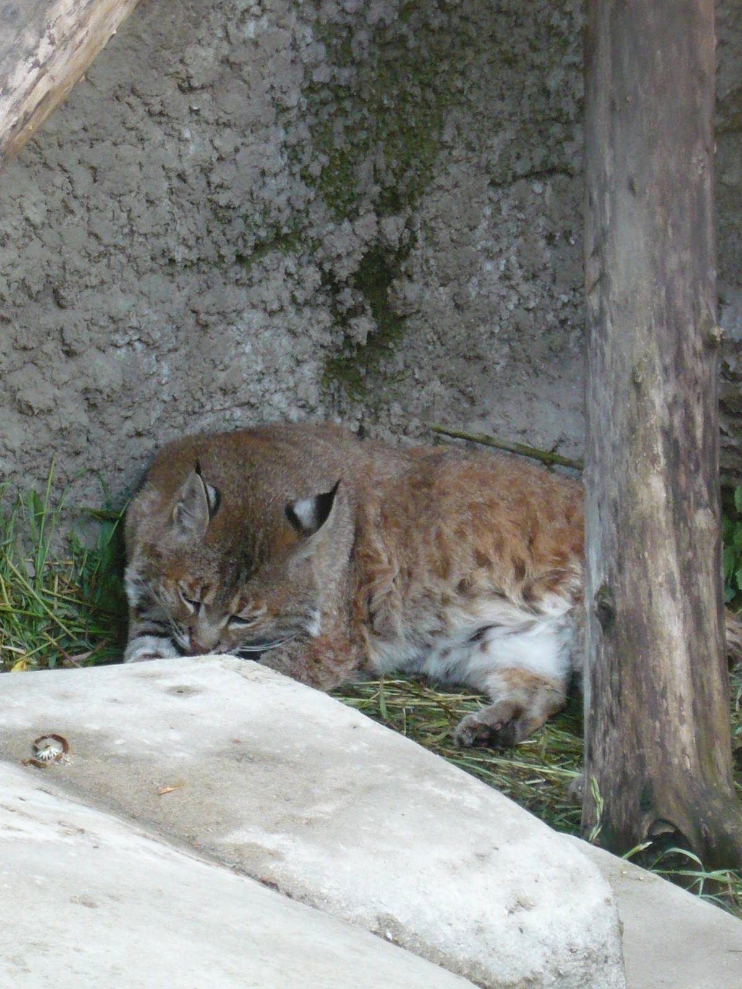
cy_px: 494
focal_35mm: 160
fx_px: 4573
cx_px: 371
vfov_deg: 12.3
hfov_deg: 9.3
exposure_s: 1/80
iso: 400
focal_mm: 16.5
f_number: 5.1
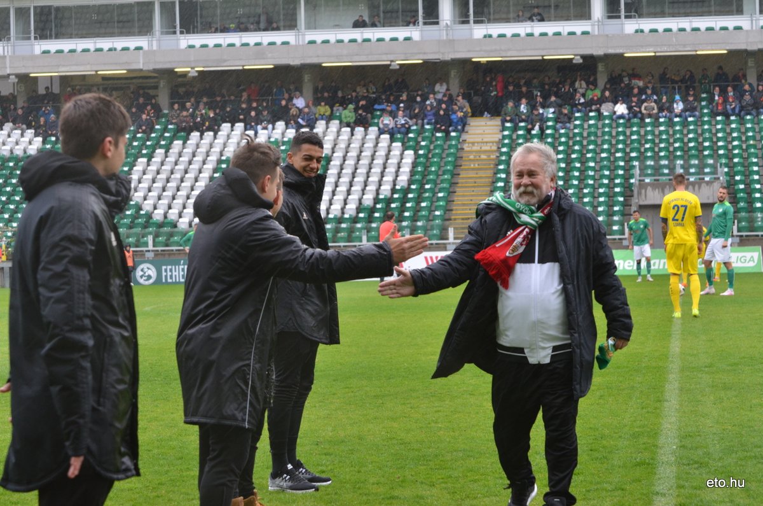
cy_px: 253
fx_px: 2380
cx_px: 382
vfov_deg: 12.1
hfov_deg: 18.2
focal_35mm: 112
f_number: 7.1
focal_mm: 75
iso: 500
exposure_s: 1/125
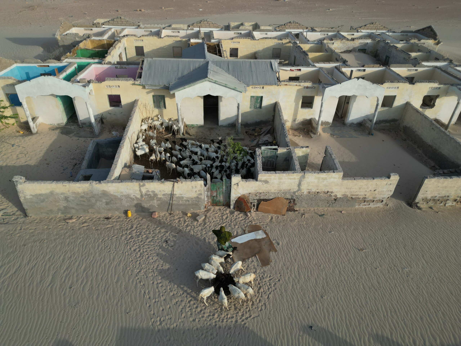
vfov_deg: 56.8
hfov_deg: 71.6
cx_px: 230
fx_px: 320
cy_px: 173
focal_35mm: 24
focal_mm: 6.72
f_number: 1.7
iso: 100
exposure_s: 1/2500
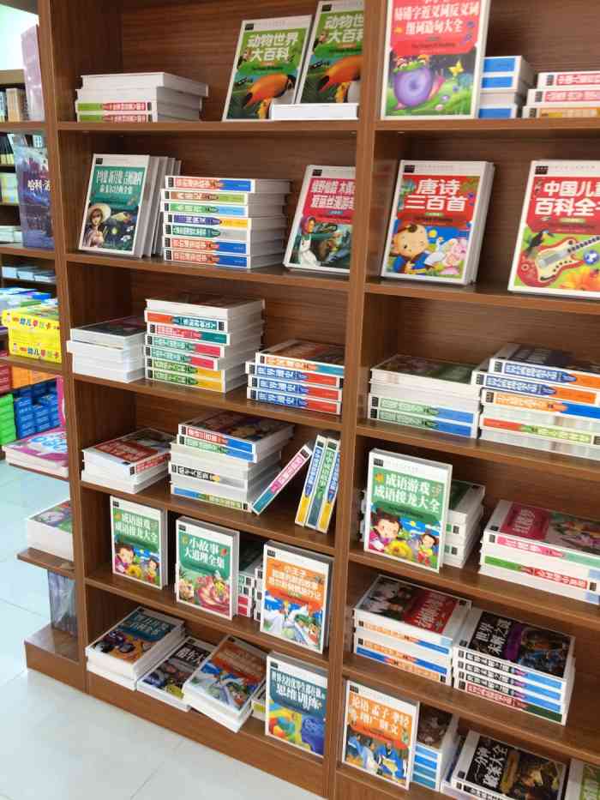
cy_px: 400
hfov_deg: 48.2
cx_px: 300
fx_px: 670
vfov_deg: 61.7
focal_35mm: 29
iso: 160
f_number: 2.2
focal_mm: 4.15
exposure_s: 1/33
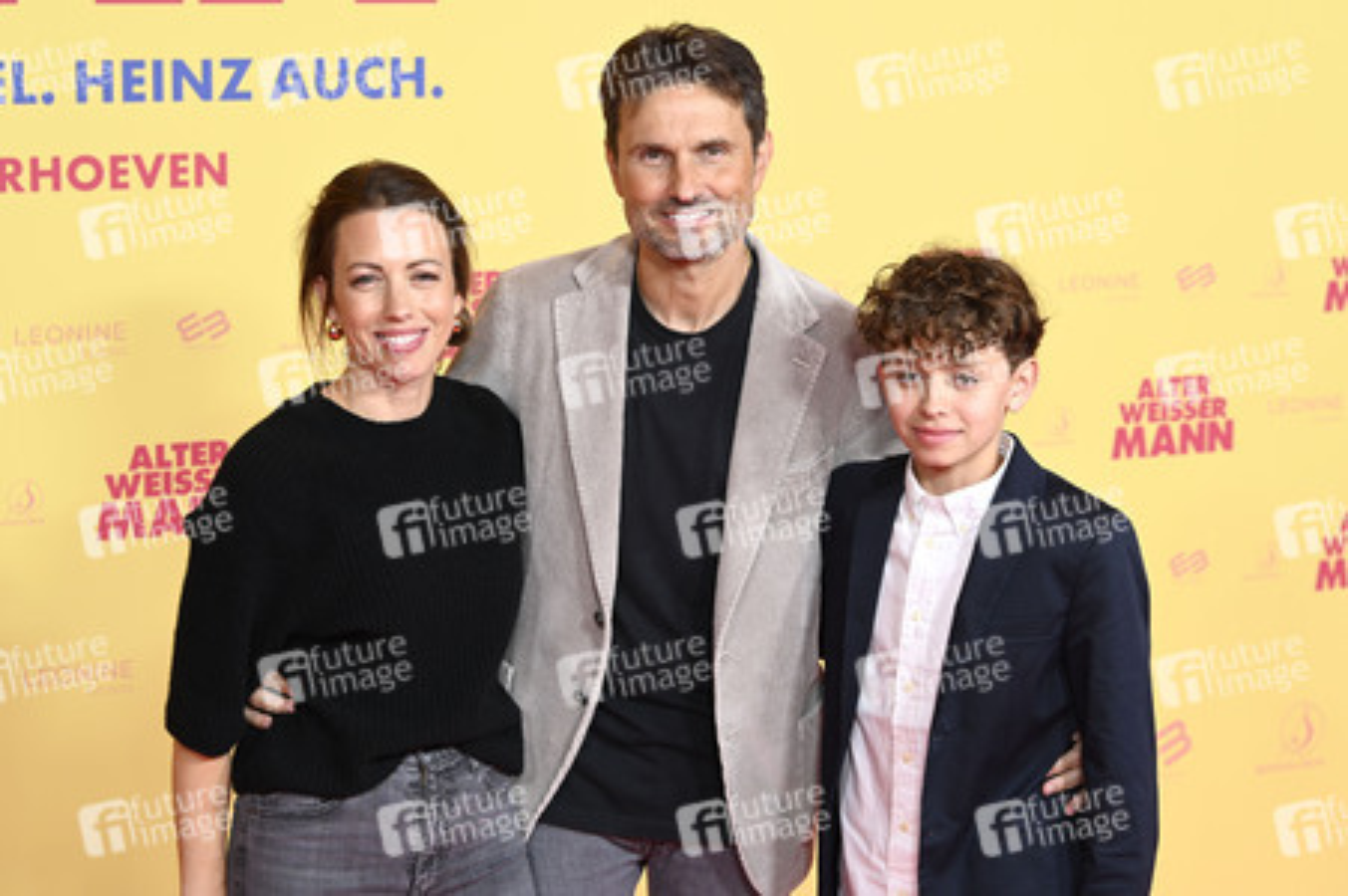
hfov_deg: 27.0
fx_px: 2806
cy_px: 448
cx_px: 674
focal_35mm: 75
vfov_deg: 18.2
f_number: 5.6
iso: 500
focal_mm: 75
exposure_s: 1/160
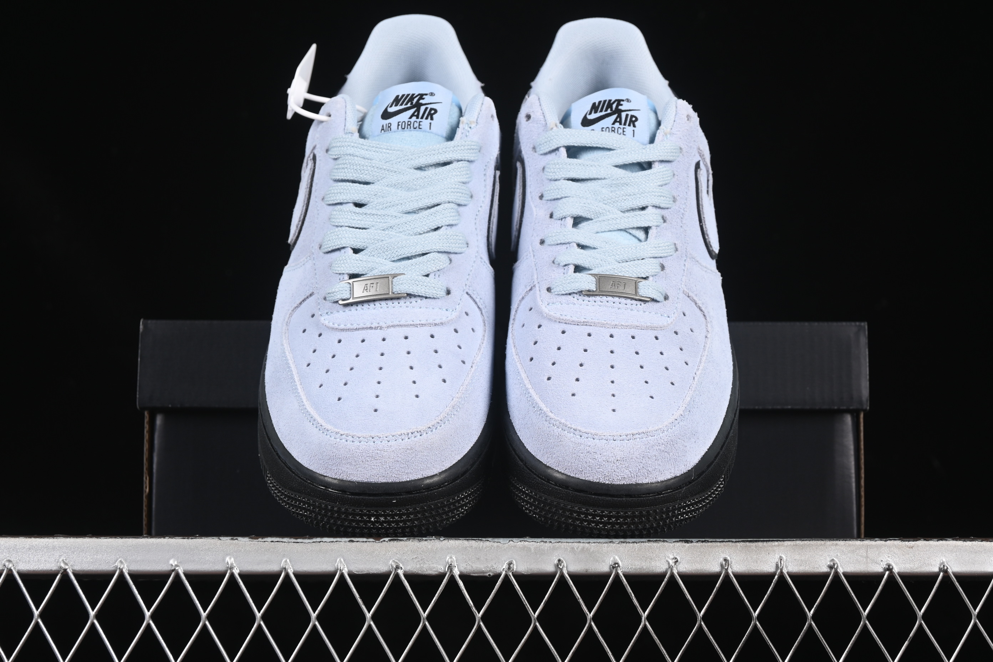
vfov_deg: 18.2
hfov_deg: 27.0
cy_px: 331
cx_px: 496
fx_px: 2069
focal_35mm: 75
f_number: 7.1
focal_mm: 50
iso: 160
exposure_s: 1/60
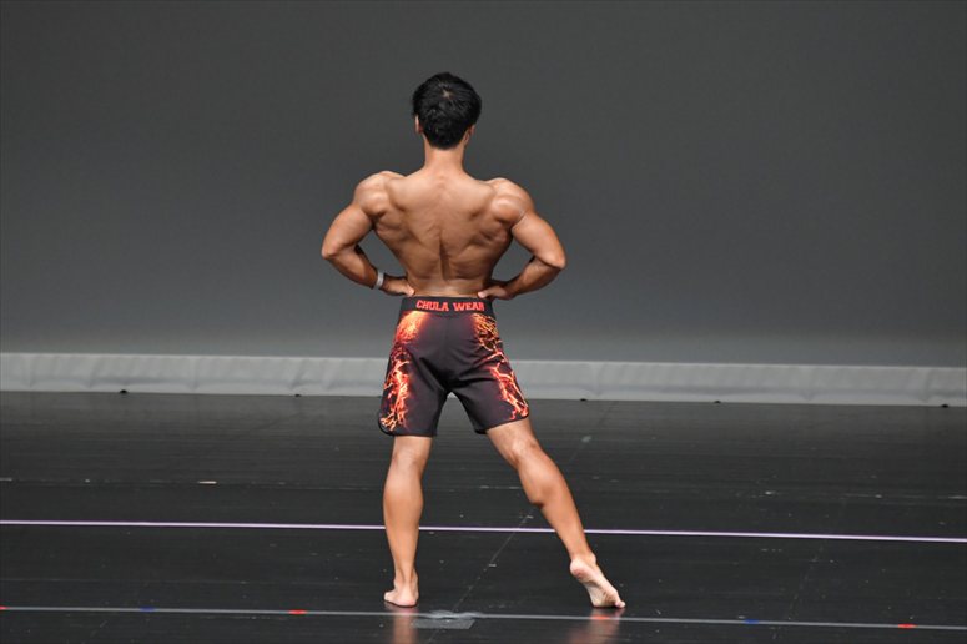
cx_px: 484
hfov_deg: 5.5
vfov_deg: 3.7
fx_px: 10068
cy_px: 322
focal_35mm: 375
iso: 4000
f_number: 5.6
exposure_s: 1/400
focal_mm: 250
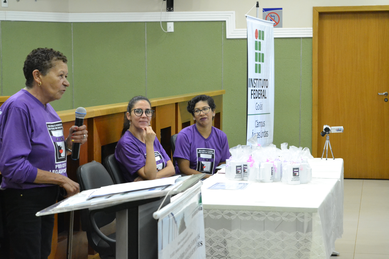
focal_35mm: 82
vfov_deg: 16.6
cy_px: 130
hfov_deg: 24.6
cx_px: 194
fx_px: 891
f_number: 6.3
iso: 3200
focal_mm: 55
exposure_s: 1/100
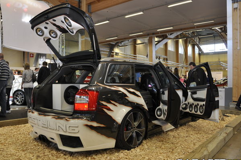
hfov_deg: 63.7
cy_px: 79
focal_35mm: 29
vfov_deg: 44.9
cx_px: 116
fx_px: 194
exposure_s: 1/60
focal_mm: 18
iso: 400
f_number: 5
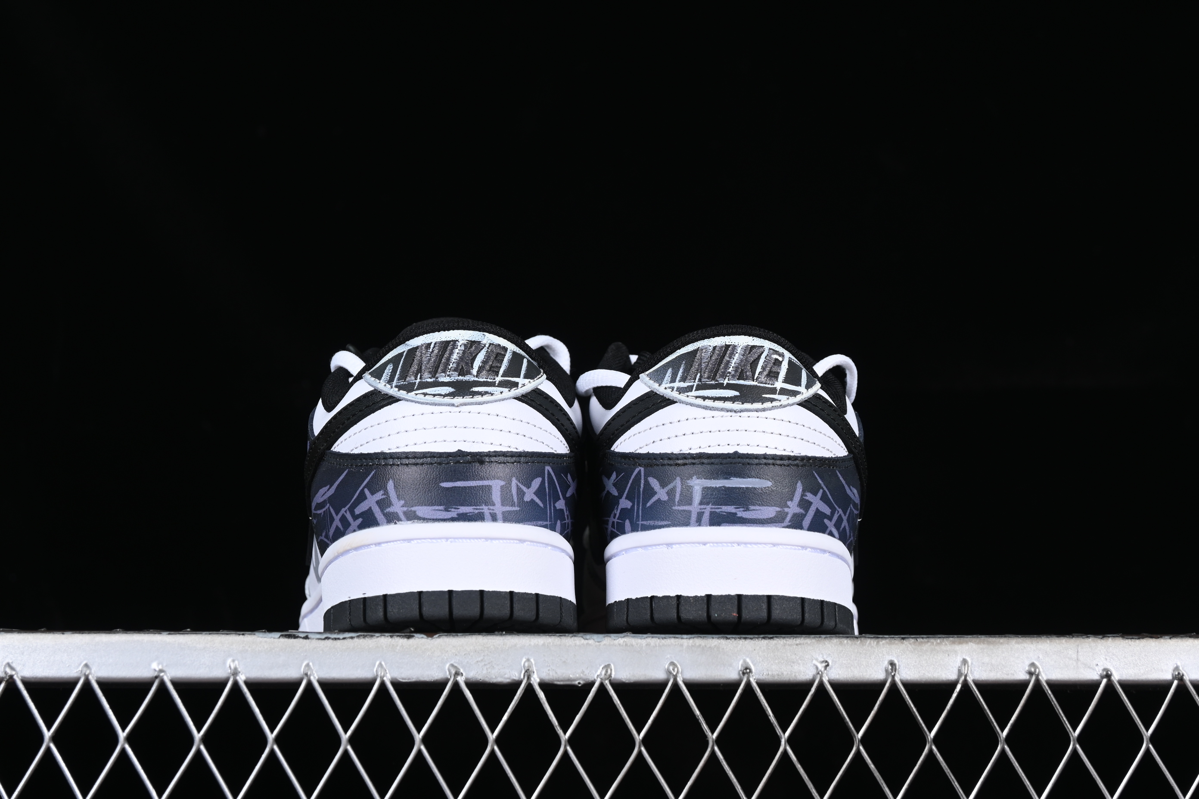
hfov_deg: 27.0
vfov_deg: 18.2
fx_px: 2498
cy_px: 400
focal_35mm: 75
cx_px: 600
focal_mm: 50
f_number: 7.1
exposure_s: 1/80
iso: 160
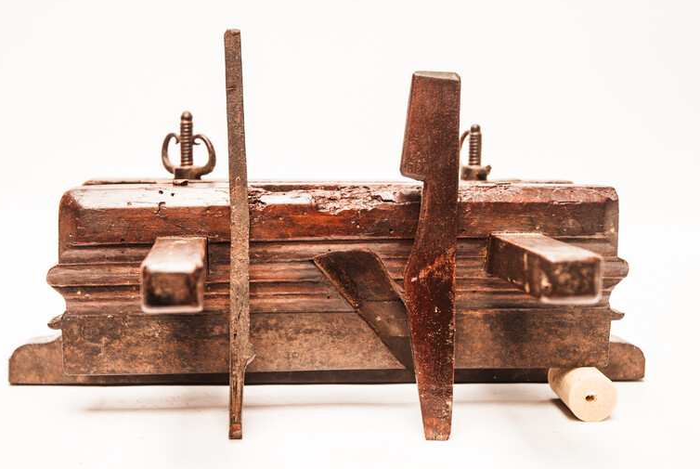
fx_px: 1363
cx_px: 330
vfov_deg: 19.5
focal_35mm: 70
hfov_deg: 28.8
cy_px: 221
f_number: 4.2
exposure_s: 1/5
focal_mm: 44
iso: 100
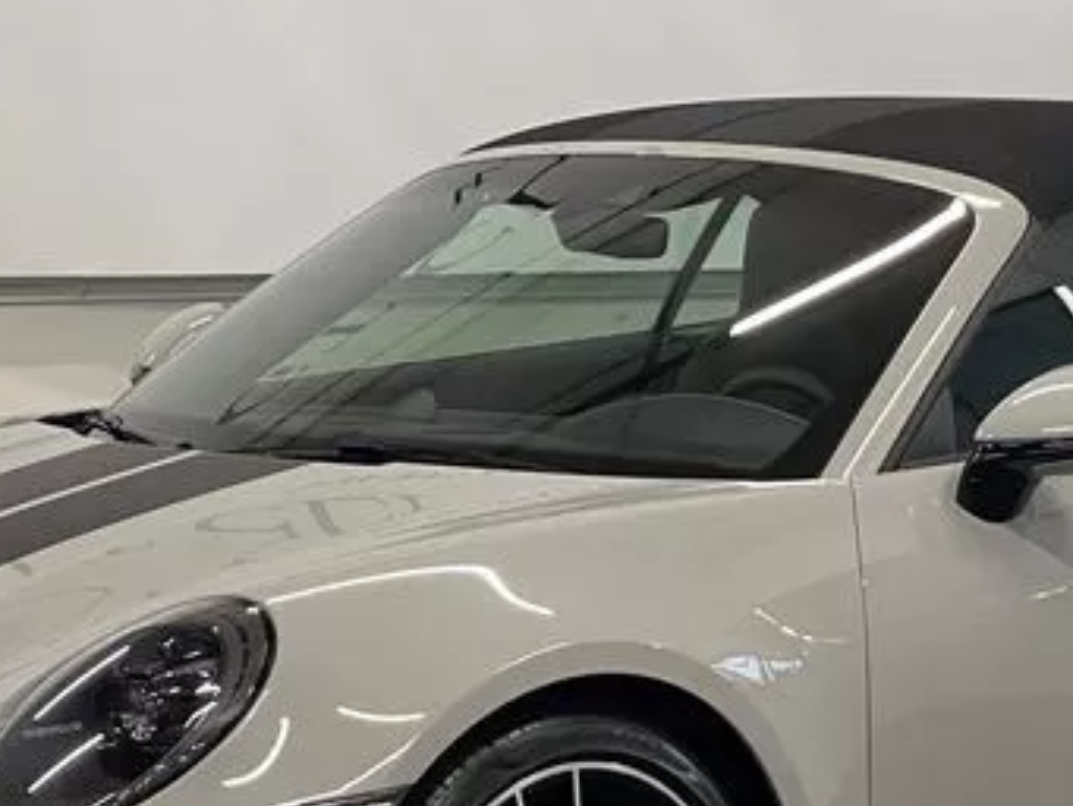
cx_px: 535
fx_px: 4837
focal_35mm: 156
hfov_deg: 12.7
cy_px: 349
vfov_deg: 9.5
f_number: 2
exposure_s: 1/100
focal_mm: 6
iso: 200
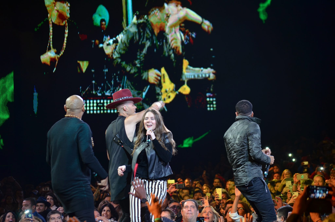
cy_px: 111
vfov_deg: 7.9
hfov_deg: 11.8
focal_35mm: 174
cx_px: 168
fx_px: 1616
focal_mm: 116
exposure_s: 1/125
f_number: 4.8
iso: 800
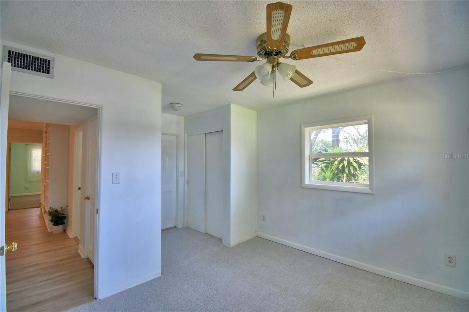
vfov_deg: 77.3
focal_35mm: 15
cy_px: 156
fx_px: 195
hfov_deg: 100.4
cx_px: 234
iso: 320
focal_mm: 10
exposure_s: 1/125
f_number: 4.5
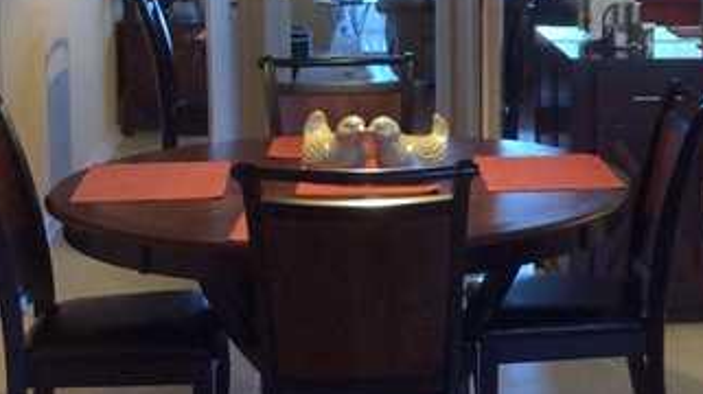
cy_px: 98
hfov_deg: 23.8
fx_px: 1621
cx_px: 629
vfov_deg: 13.8
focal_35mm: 87
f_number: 2.4
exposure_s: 1/24
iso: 100
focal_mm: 3.3
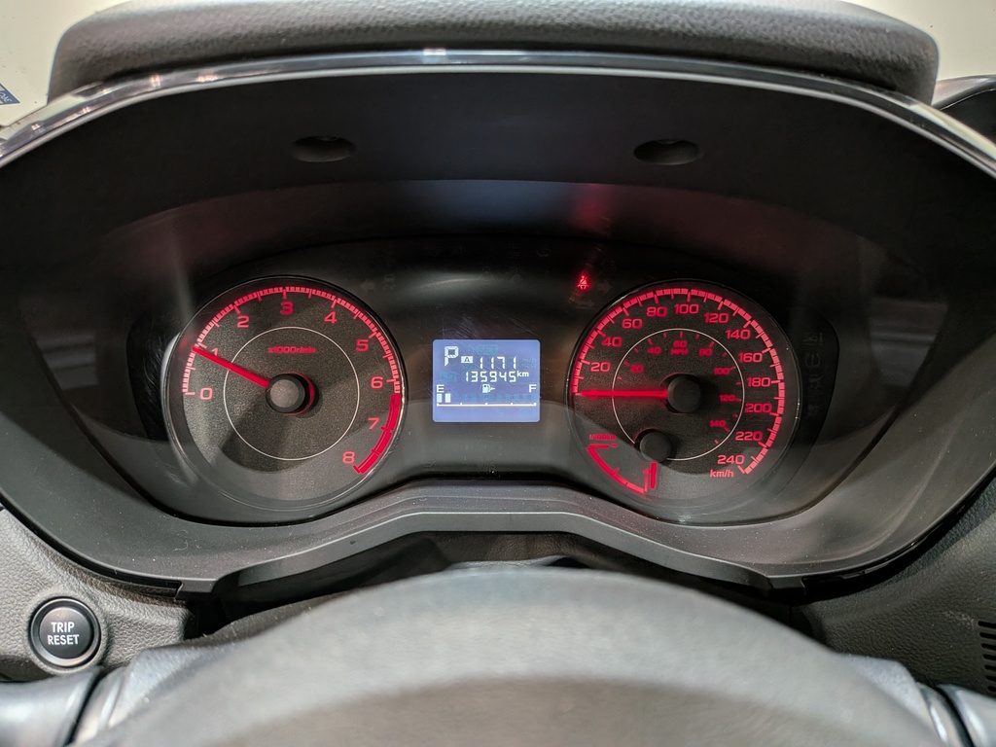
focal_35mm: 24
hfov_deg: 71.6
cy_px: 374
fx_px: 691
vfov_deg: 56.8
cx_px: 498
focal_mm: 4.53
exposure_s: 1/42.5
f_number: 1.7
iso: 28
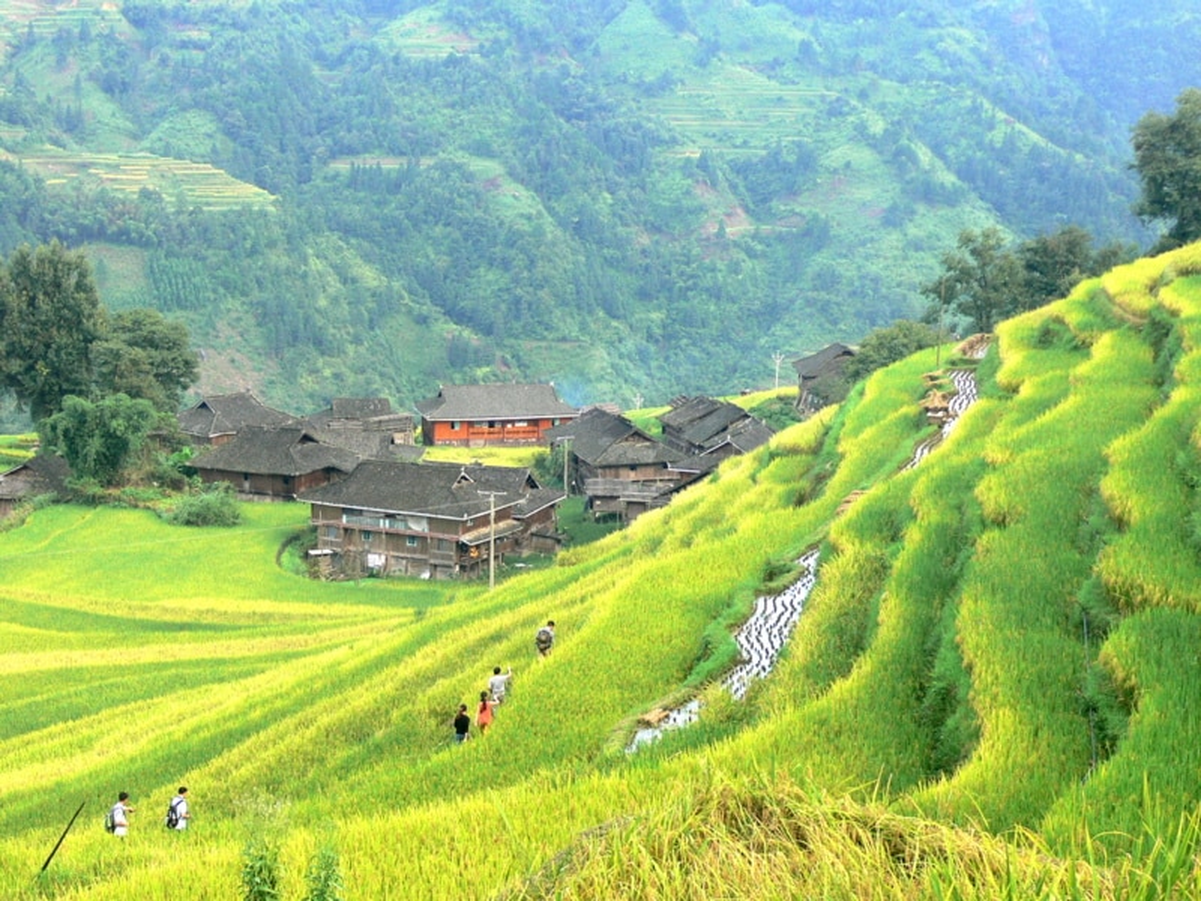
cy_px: 450
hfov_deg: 26.3
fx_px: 2567
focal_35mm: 74
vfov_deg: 19.9
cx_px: 600
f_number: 3.6
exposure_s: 1/60
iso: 80
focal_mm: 13.1
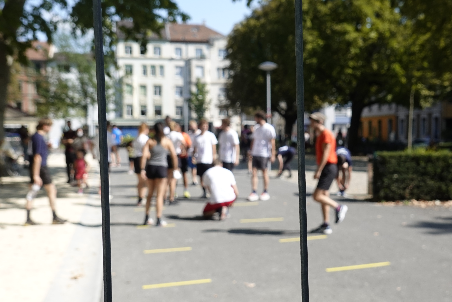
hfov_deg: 44.3
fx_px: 552
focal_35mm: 44
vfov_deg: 30.5
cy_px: 165
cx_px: 266
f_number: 4
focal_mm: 9.54
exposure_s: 1/640
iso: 125
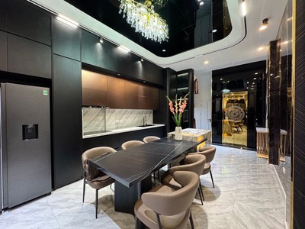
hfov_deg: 102.1
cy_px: 114
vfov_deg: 85.7
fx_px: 123
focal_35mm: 14
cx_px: 152
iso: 400
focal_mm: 2.22
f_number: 2.2
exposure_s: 1/50
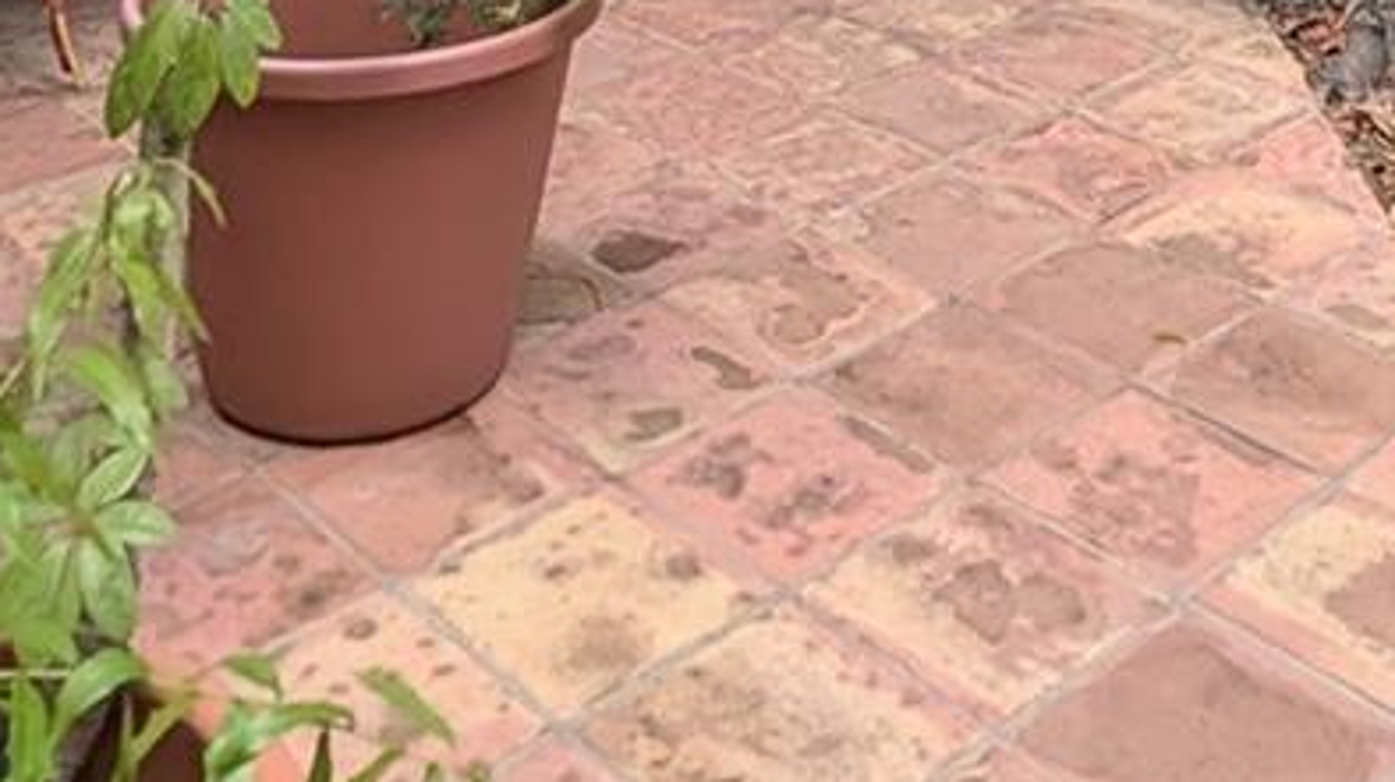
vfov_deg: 16.7
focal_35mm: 53
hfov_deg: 39.1
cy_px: -796
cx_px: 825
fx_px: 1959
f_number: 1.7
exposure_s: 1/1220
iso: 47
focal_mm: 2.02
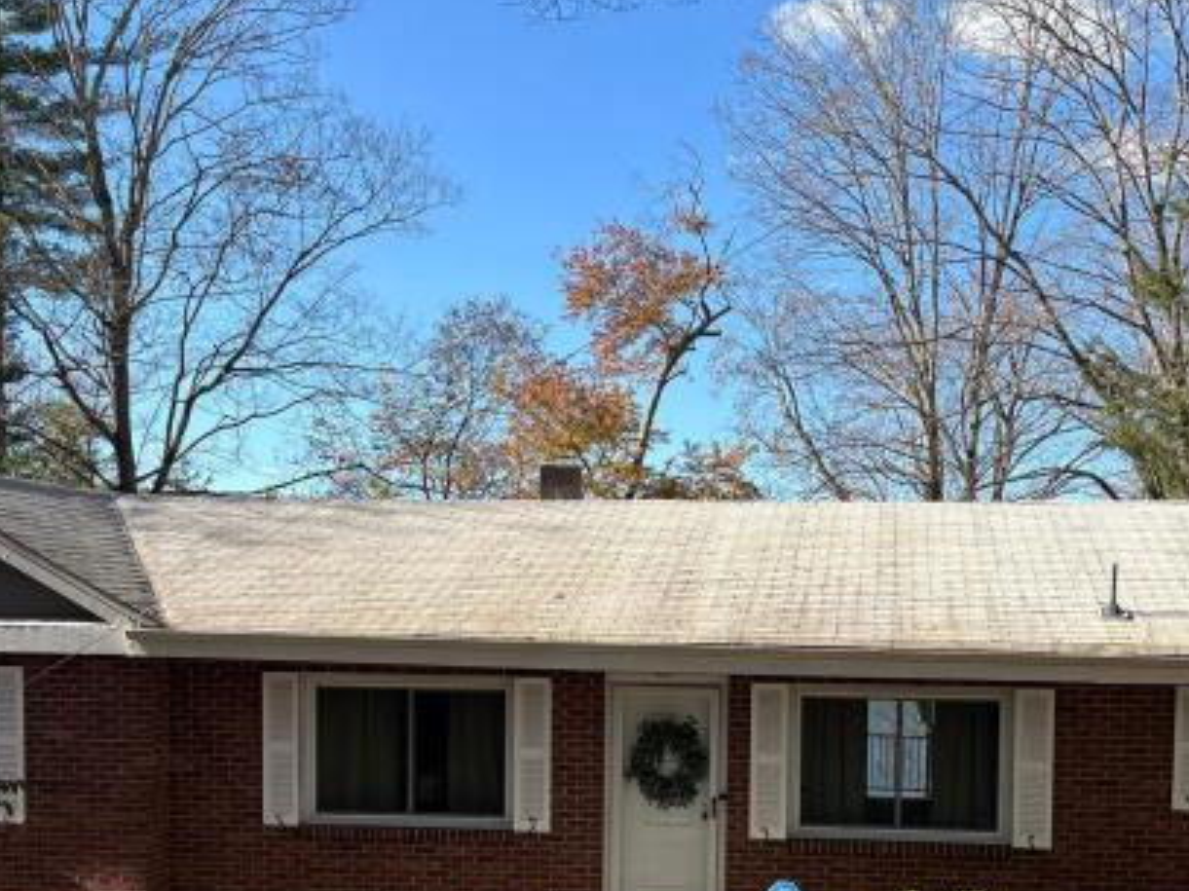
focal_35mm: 46
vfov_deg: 30.9
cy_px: 684
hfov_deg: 40.9
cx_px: 754
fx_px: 1580
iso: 50
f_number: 1.6
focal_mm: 5.96
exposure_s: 1/1616
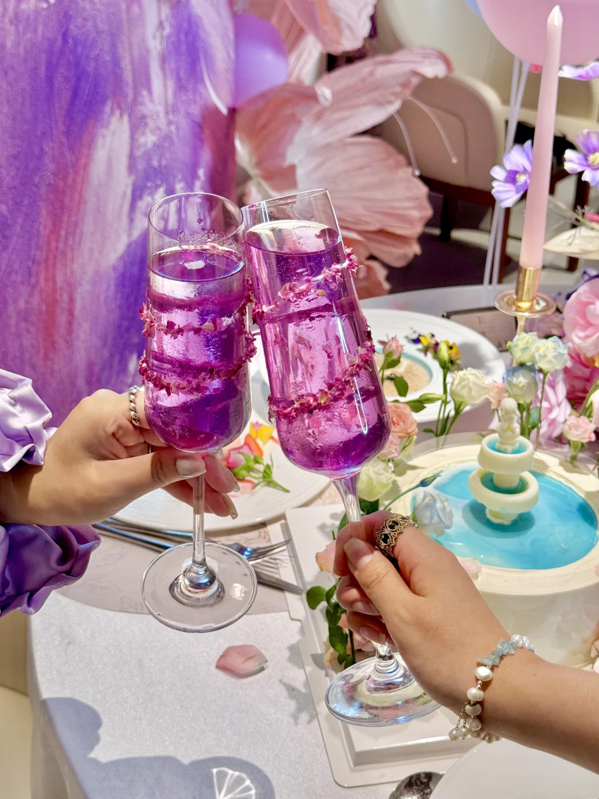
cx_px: 300
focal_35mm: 48
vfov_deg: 39.7
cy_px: 400
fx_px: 1107
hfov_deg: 30.3
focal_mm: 6.76
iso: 100
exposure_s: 1/74
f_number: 1.78
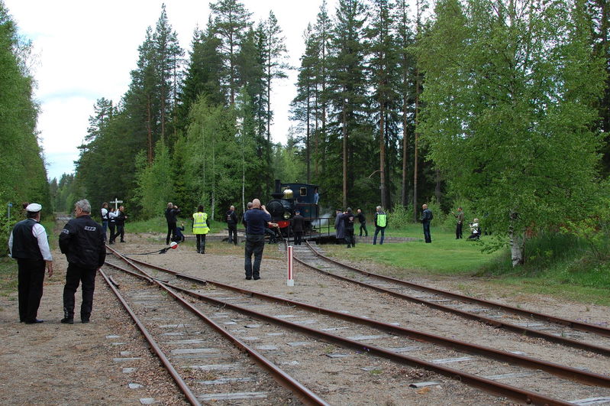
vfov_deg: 25.7
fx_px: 889
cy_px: 203
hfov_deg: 37.9
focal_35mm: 52
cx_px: 305
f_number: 6.3
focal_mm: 35
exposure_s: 1/160
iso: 200
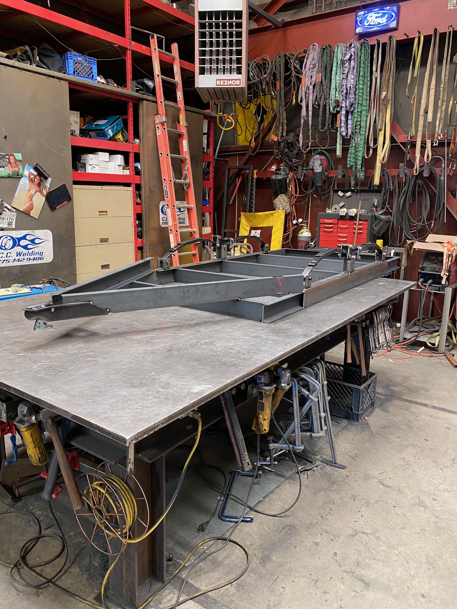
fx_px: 458
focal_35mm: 26
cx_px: 228
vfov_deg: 67.3
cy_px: 304
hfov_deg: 53.1
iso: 200
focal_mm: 4.25
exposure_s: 1/60
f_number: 1.8
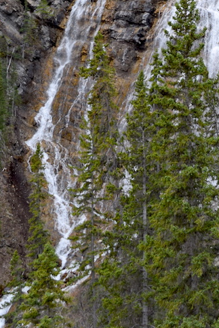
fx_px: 1012
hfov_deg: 12.3
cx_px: 59
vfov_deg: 17.3
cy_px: -95
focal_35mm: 111
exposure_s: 1/250
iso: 200
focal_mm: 28
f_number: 8
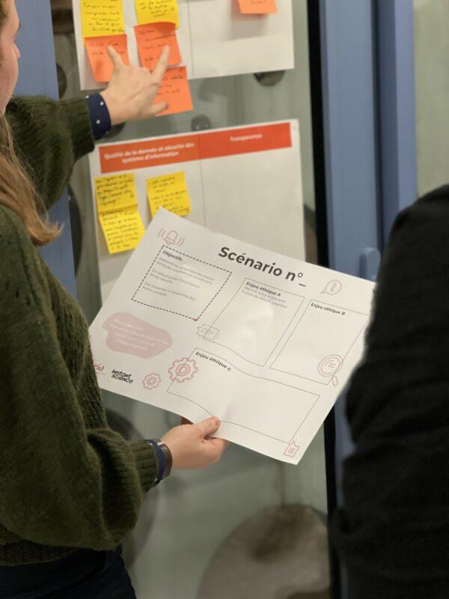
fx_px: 1332
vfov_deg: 25.3
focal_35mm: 77
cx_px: 224
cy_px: 300
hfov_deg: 19.1
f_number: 2.8
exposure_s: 1/50
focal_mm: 9
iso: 160
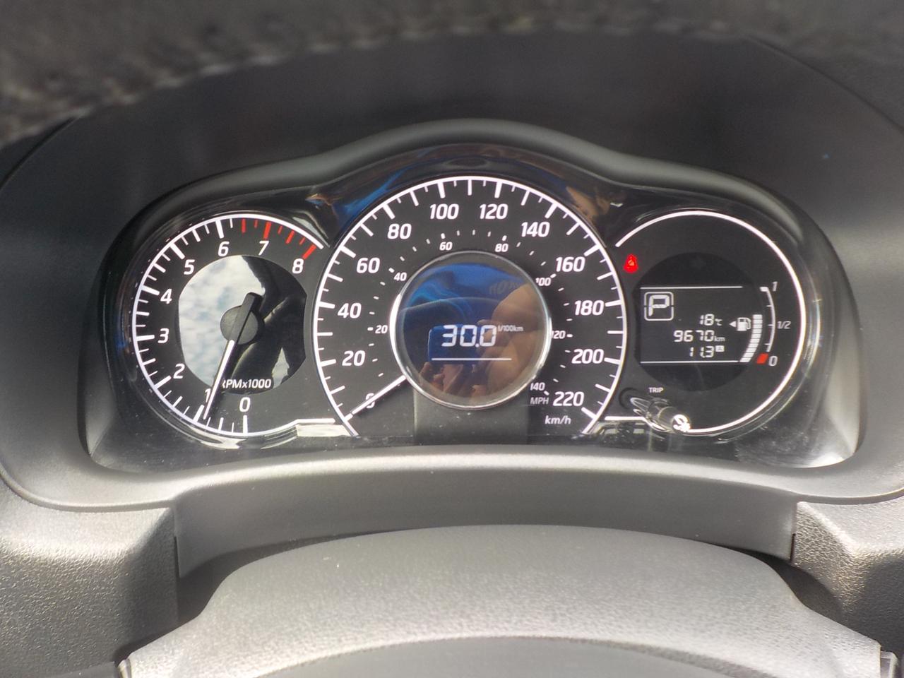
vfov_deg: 46.8
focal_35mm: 30
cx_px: 452
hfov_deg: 60.0
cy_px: 339
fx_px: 783
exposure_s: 1/30
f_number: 3.3
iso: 125
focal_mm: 4.1
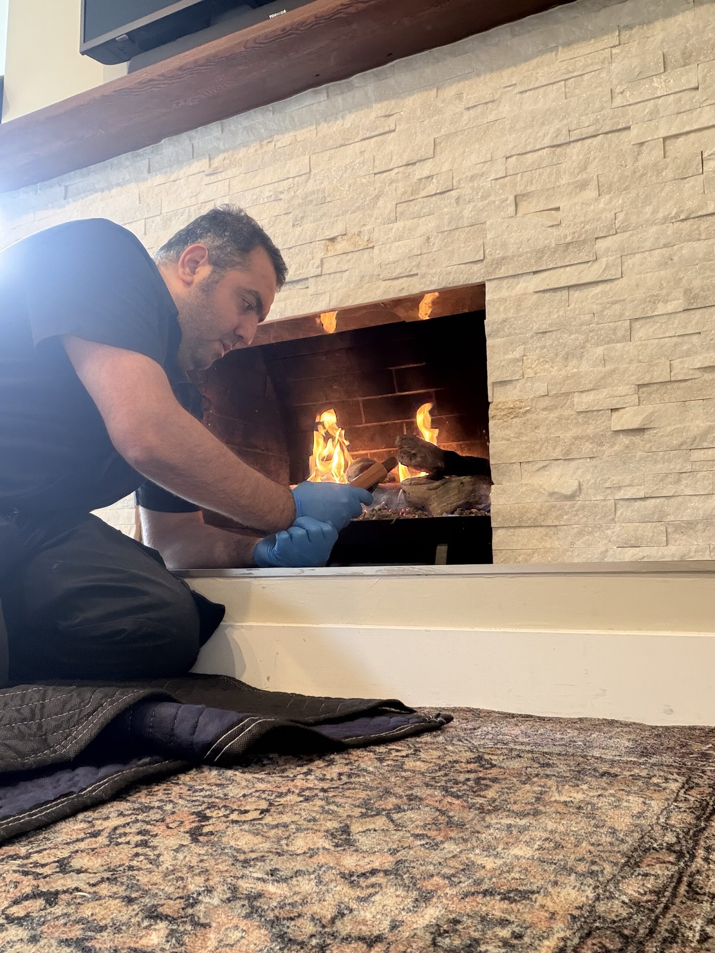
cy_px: 476
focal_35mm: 30
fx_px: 826
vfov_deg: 60.0
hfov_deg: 46.8
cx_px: 358
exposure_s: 1/30
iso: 320
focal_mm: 2.71
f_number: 1.9
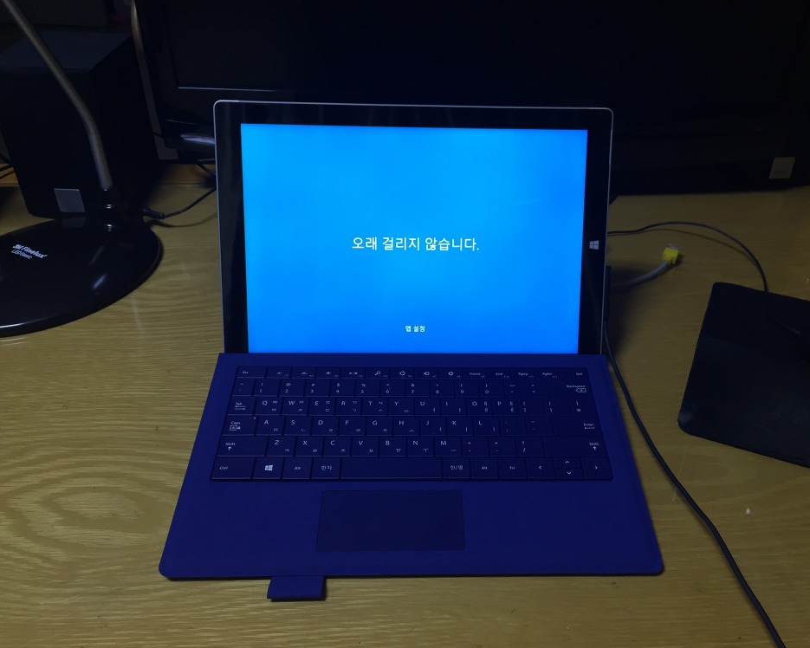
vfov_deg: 47.1
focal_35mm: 31
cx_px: 443
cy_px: 330
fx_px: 743
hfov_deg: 57.1
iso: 64
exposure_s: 1/30
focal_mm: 4.15
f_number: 2.2
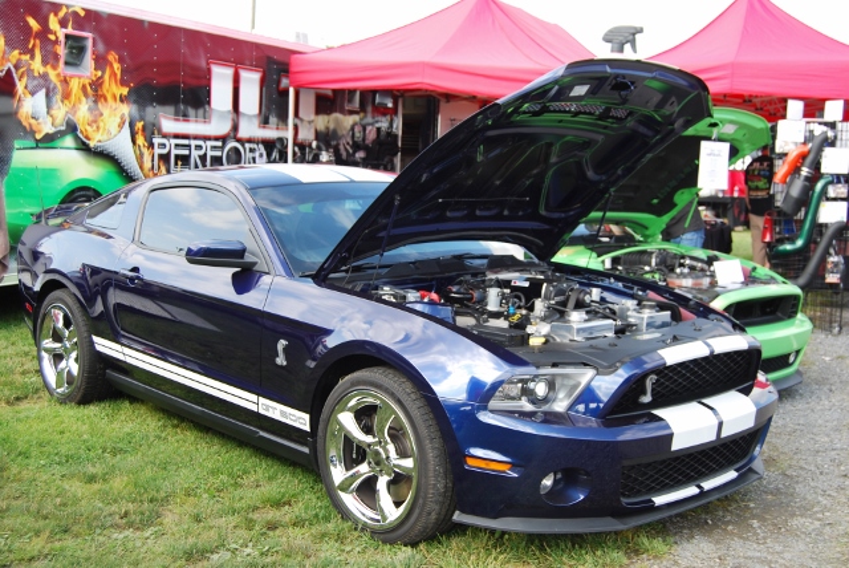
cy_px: 284
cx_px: 424
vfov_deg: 29.0
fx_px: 1098
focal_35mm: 46
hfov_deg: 42.3
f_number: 5.6
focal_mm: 31
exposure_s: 1/125
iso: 160
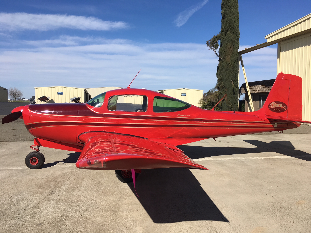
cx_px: 156
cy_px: 116
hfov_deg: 61.7
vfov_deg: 48.2
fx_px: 261
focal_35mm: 29
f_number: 2.2
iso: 25
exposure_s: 1/2137
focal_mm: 4.15
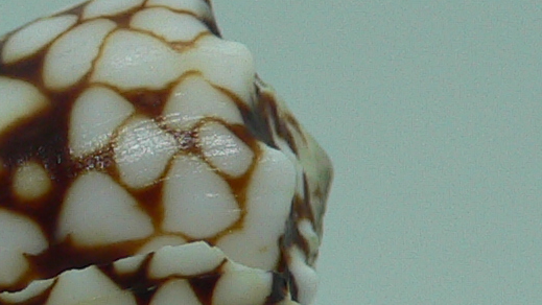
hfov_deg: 14.1
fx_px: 2127
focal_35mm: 148
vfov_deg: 8.1
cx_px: -118
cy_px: 404
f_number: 2.8
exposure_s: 1/60
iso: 80
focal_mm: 4.6
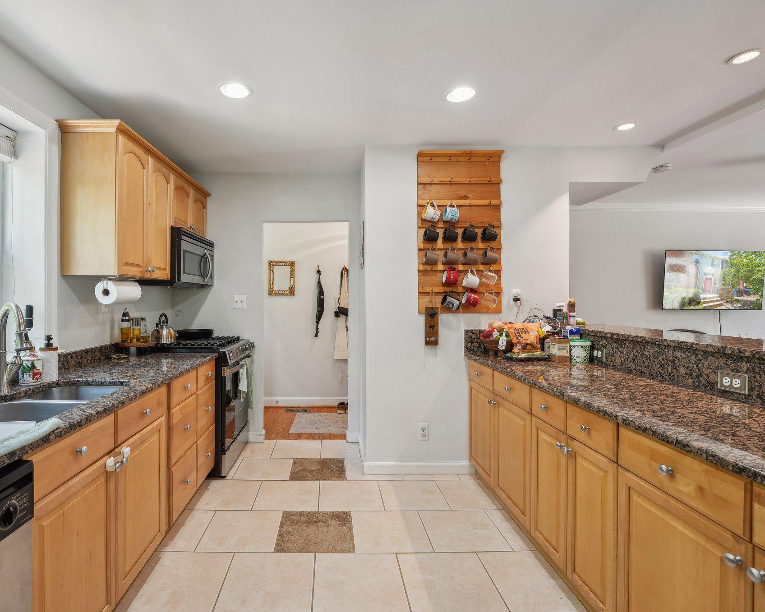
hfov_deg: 88.4
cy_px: 306
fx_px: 390
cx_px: 333
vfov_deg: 76.2
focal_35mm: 17
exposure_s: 1/6
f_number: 7.1
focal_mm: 15.2
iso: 160
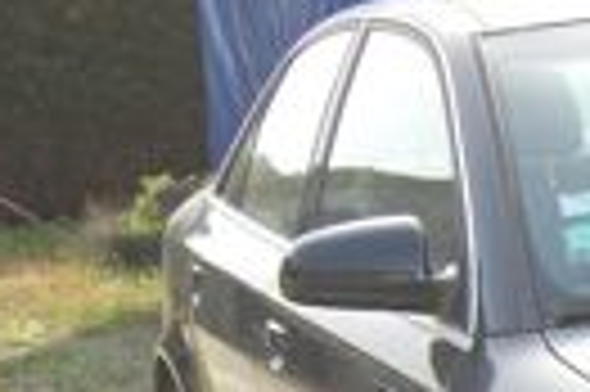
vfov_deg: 9.9
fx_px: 2161
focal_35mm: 132
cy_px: 647
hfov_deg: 14.4
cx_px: 914
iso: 400
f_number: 5
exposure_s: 1/500
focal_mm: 24
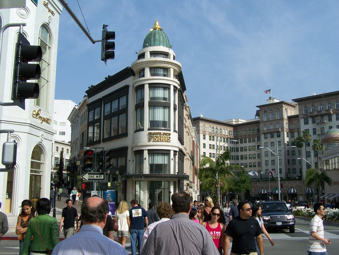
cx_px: 170
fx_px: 372
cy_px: 128
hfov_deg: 49.0
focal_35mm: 38
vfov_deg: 37.7
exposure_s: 1/640
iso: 80
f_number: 5.6
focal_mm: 6.3
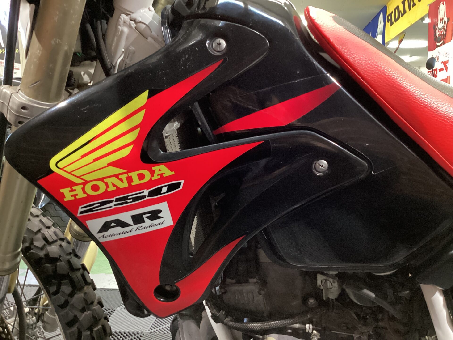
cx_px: 226
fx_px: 406
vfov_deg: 45.4
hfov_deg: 58.4
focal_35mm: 31
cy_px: 170
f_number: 2.4
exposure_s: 1/30
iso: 320
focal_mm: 3.3
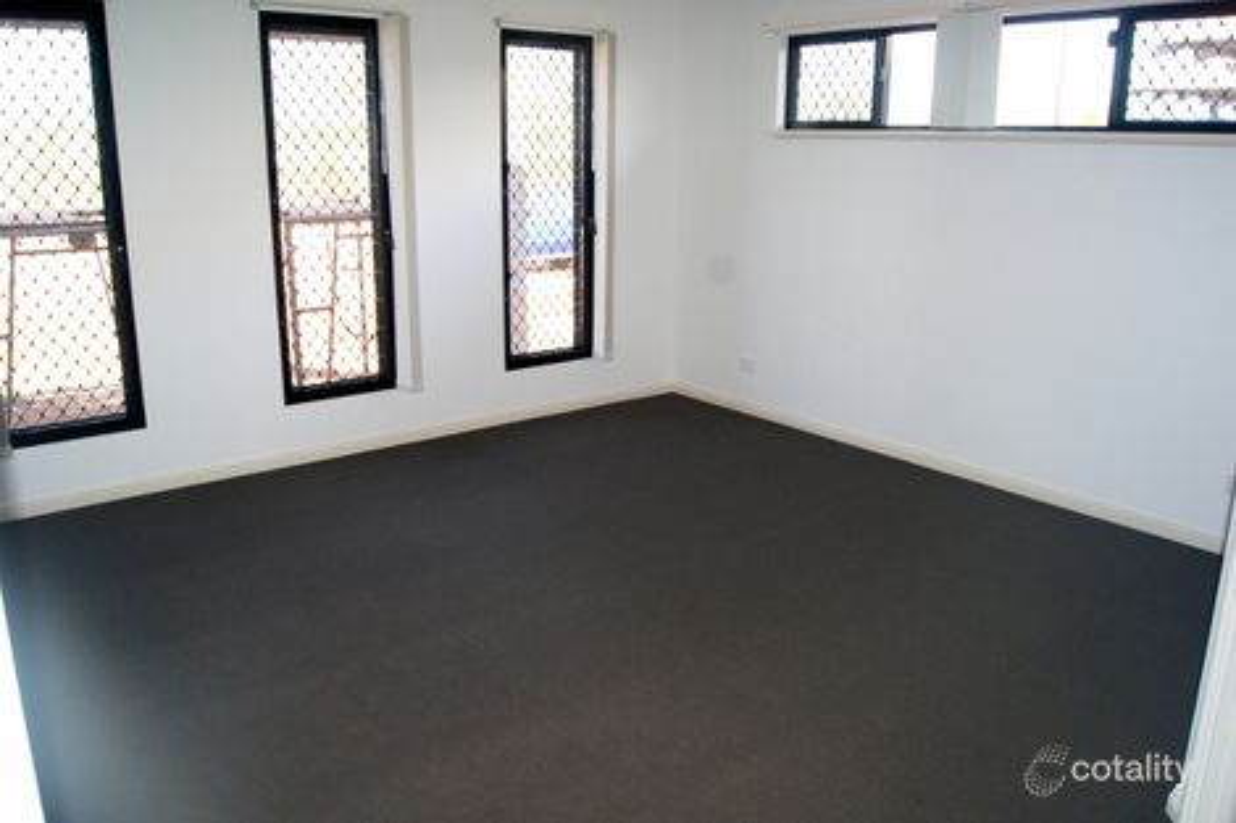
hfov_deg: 67.4
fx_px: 927
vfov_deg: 47.9
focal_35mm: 27
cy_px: 412
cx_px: 618
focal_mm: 18
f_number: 5.6
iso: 400
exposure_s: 1/60
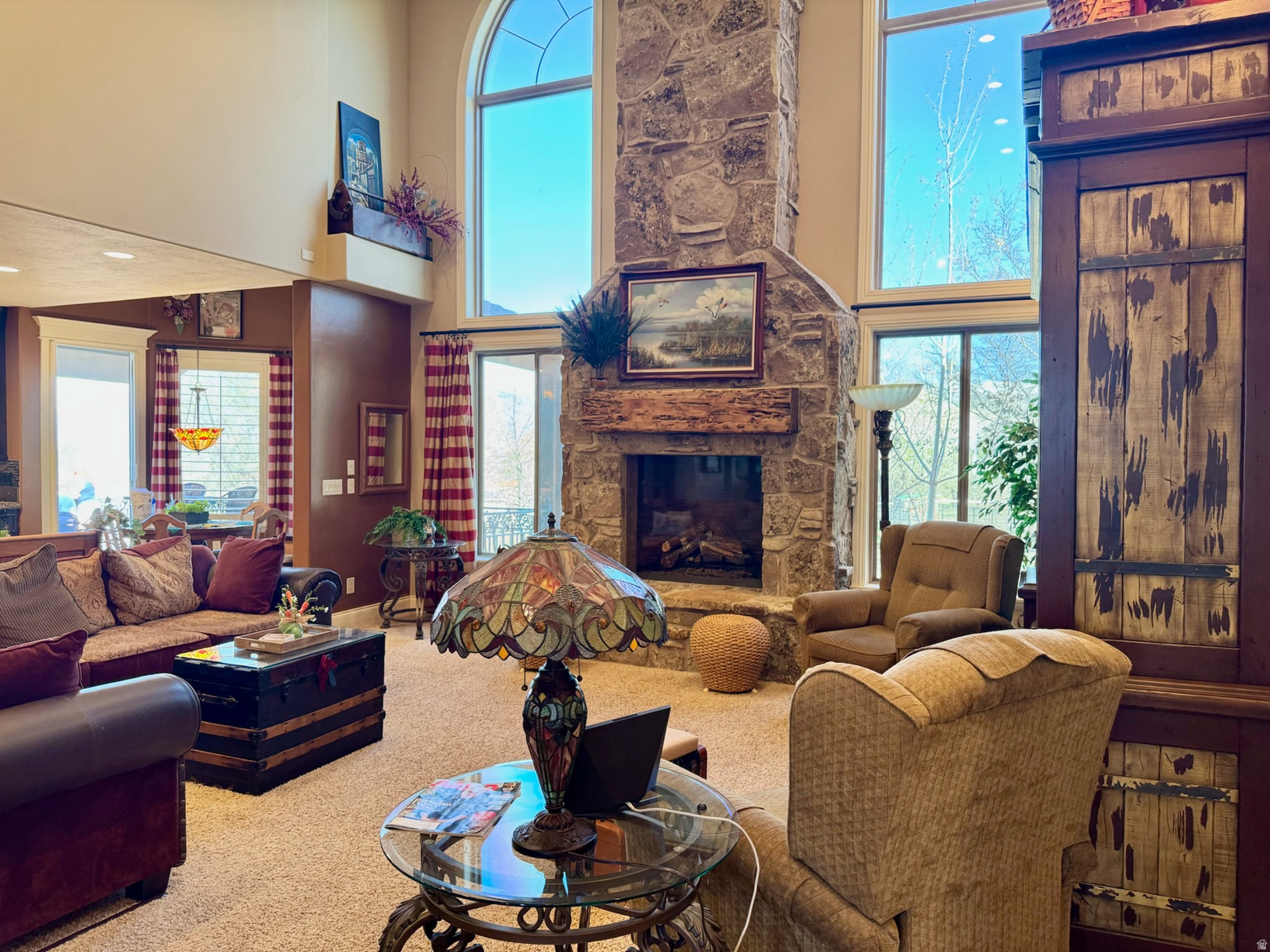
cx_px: 635
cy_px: 476
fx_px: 881
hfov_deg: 71.6
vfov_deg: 56.8
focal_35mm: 24
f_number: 1.78
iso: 160
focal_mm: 6.76
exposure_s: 1/60
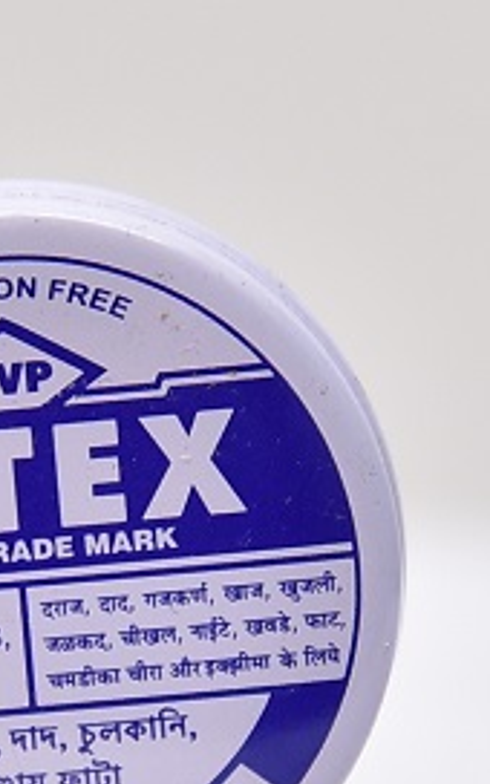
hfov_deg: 6.6
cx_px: 9
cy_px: 585
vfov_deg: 10.6
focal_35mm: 197
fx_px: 4209
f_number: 4.5
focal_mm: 100
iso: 1600
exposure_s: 1/125
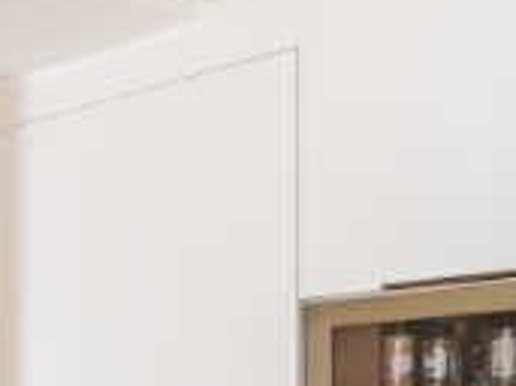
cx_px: -438
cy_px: 482
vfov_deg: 17.0
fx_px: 1221
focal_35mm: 82
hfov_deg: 18.3
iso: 400
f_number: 4
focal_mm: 7
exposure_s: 1/20
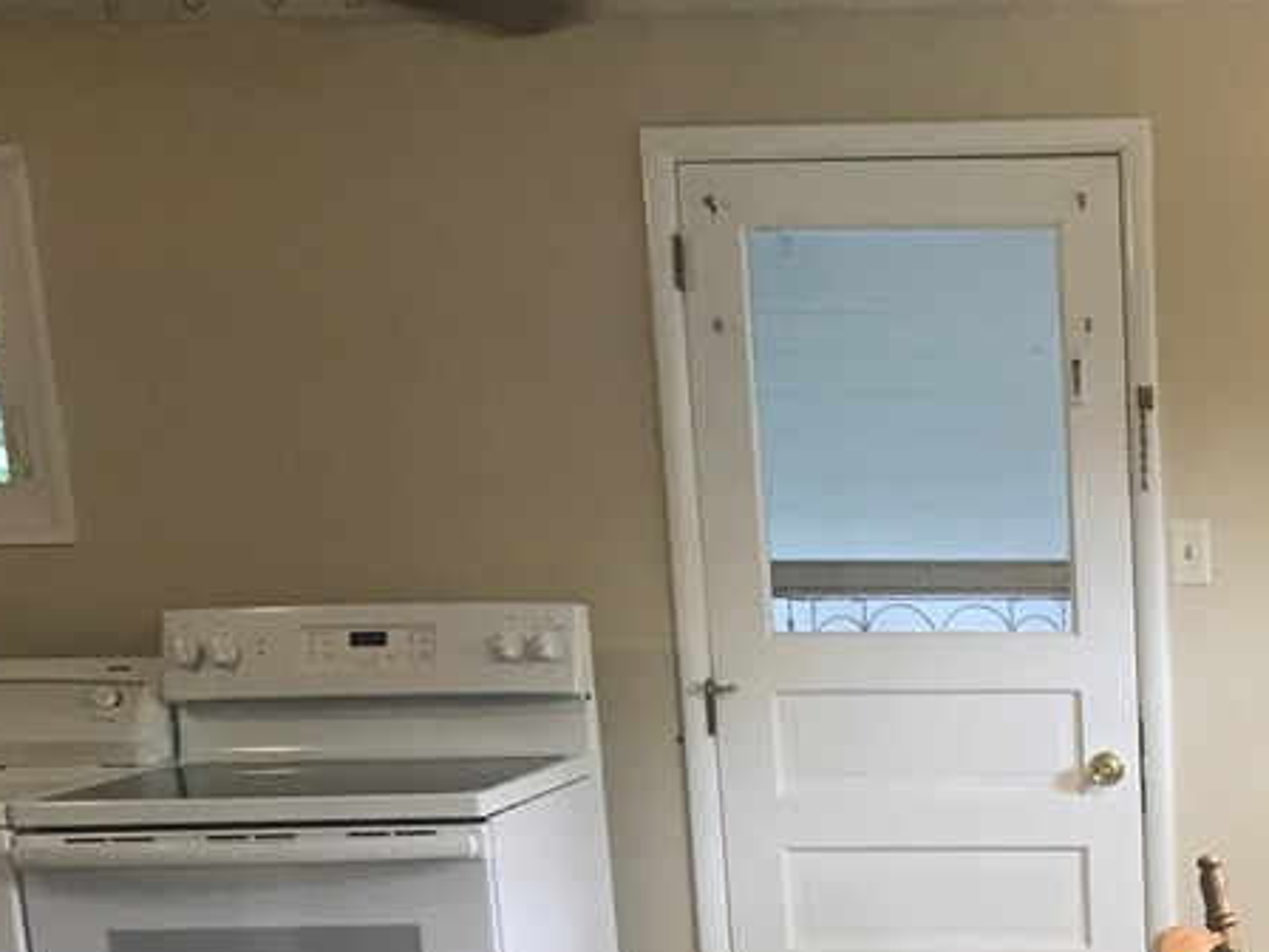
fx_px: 2346
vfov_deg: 21.9
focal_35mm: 64
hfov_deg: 27.8
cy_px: 994
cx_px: 1365
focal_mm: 3.99
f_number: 1.8
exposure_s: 1/20
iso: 40
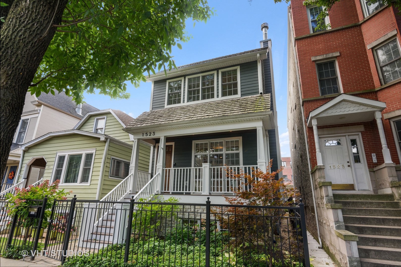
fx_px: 223
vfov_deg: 62.0
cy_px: 134
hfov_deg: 84.0
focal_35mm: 20
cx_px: 200
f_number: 8
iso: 250
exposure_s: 1/100
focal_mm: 20
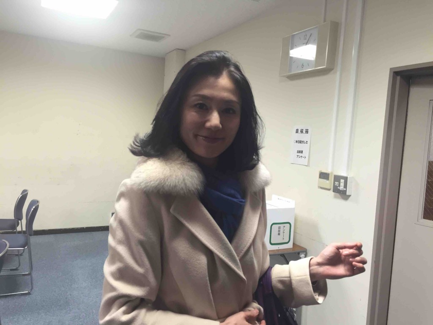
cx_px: 216
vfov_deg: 48.2
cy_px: 162
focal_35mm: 29
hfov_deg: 61.7
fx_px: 363
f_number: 2.2
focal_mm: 4.15
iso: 64
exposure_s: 1/30
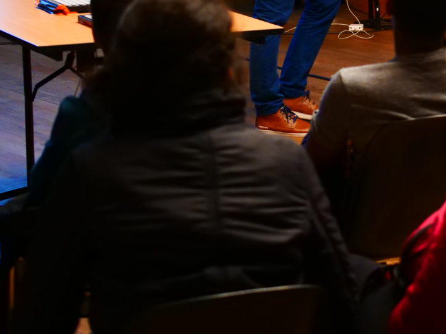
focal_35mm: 146
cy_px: 0
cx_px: 454
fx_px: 1881
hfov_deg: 13.3
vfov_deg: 10.1
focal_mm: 35
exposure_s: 1/40
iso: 1600
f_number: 2.8
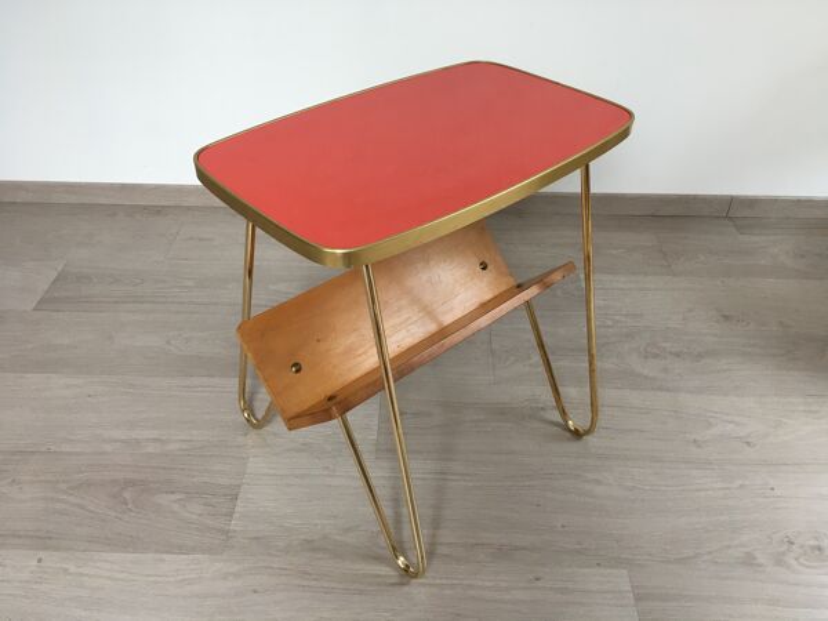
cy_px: 310
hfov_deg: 61.7
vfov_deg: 48.2
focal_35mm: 29
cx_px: 414
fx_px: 694
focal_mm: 4.15
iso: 25
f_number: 2.2
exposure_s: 1/30
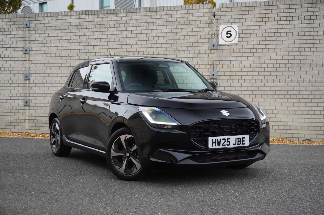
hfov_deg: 36.9
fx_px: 486
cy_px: 108
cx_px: 162
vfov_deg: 25.0
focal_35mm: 54
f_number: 5.6
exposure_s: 1/160
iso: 250
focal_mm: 36
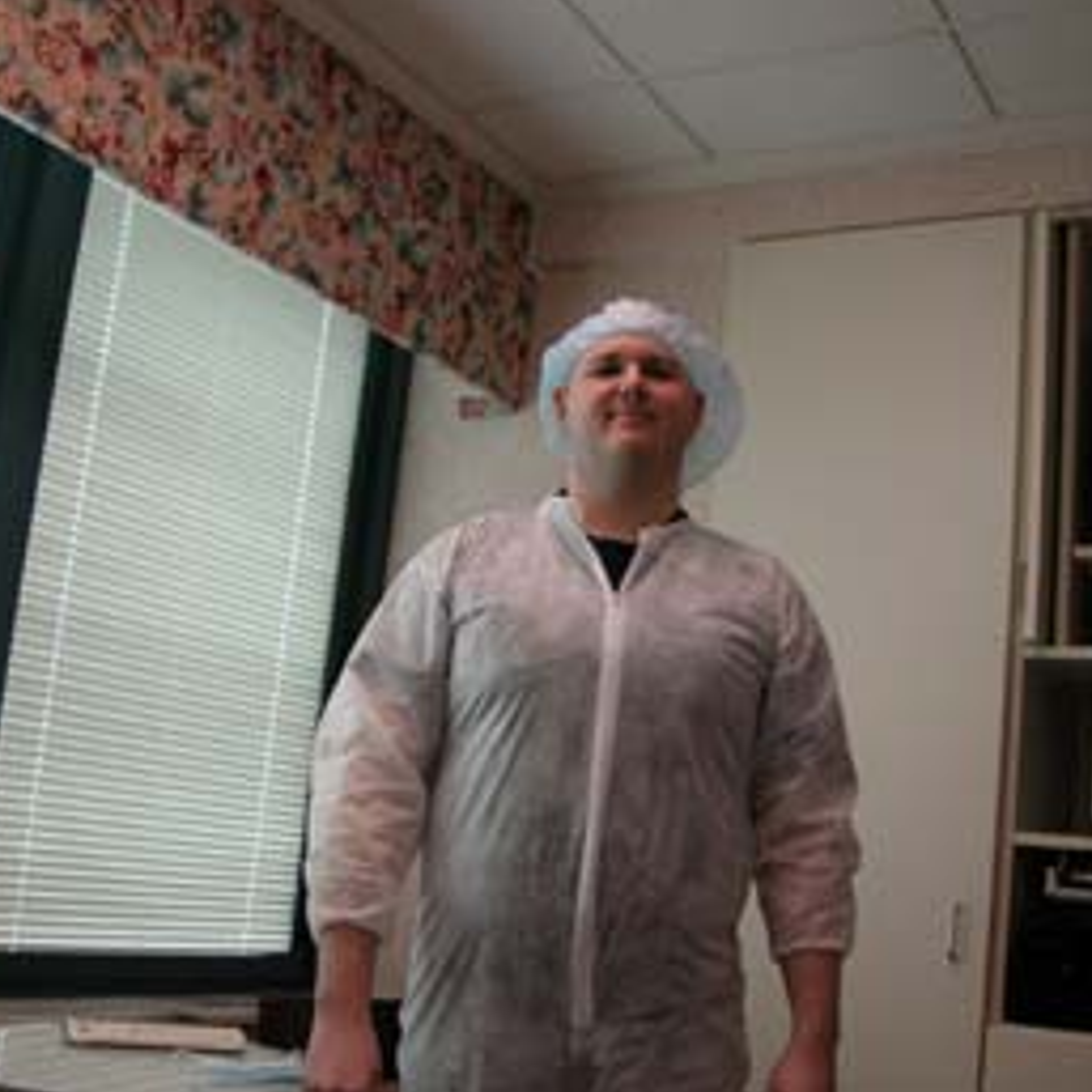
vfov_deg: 40.9
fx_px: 1463
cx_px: 548
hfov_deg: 40.9
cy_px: 538
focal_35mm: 41
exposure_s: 1/49.3
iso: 100
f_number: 2.8
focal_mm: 8.9
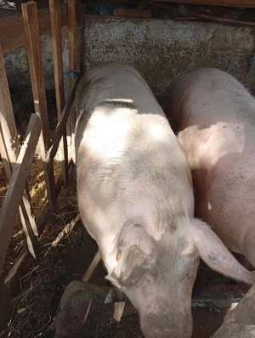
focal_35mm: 27
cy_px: 169
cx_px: 128
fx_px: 264
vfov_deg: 65.2
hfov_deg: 51.5
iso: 51
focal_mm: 3.98
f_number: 1.8
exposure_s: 1/142
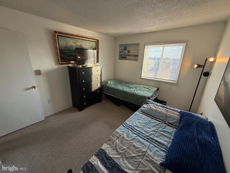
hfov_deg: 102.1
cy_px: 86
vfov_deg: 85.7
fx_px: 93
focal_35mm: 14
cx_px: 115
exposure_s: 1/127
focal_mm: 2.22
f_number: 2.2
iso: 50
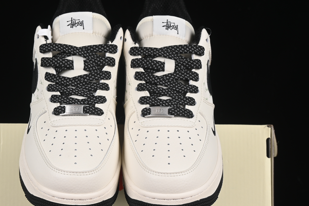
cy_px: 129
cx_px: 119
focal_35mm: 103
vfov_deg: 13.3
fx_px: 884
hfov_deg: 19.8
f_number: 8
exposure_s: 1/80
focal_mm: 50
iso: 160
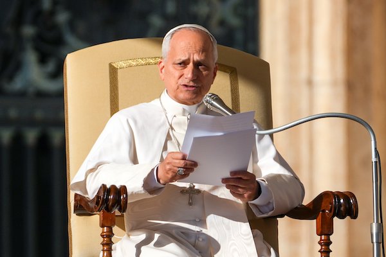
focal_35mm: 600
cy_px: 128
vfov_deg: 2.3
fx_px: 6433
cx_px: 193
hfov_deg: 3.4
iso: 100
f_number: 5.6
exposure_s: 1/1600
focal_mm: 400
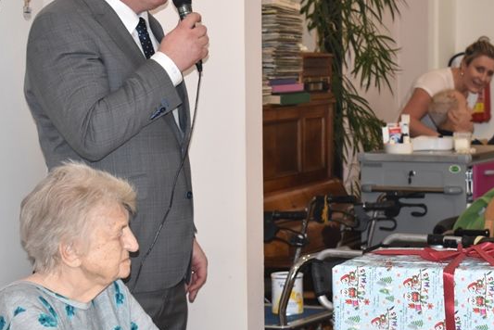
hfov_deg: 16.9
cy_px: 152
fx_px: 1661
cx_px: 339
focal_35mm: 121
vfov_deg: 11.3
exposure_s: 1/60
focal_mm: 42
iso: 800
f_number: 5
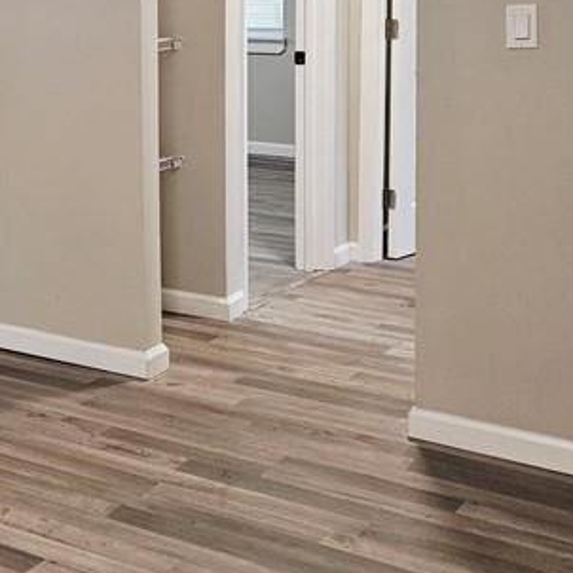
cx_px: -258
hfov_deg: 21.5
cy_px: 80
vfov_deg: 24.4
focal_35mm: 69
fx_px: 1292
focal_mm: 5.4
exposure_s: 1/120
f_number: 1.8
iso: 320
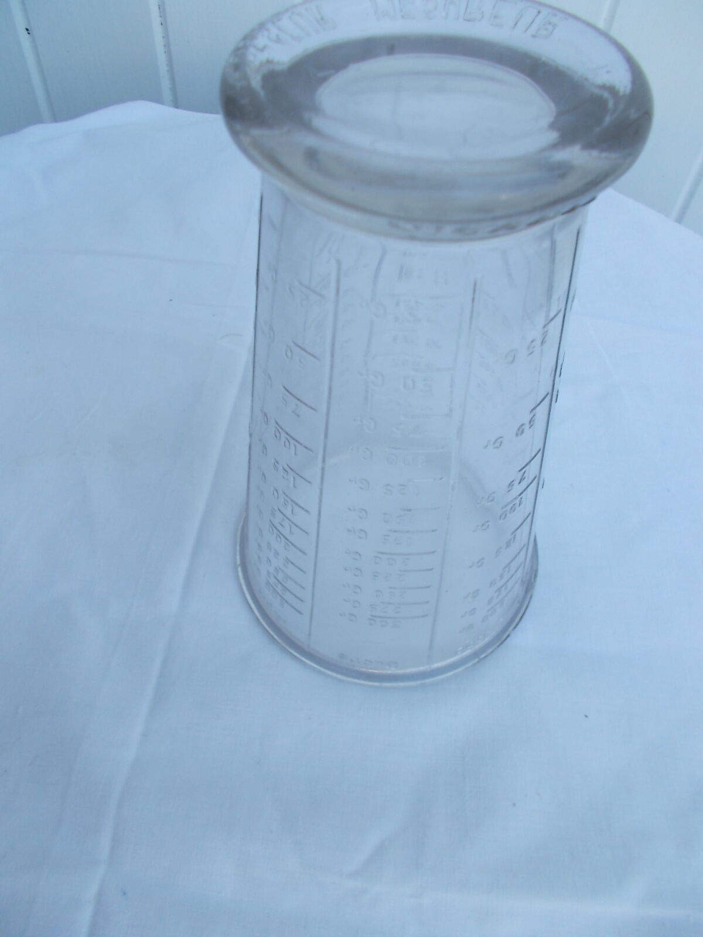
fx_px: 704
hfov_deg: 53.1
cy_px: 468
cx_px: 352
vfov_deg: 67.3
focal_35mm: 26
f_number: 3.2
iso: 80
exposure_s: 1/160
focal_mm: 4.6
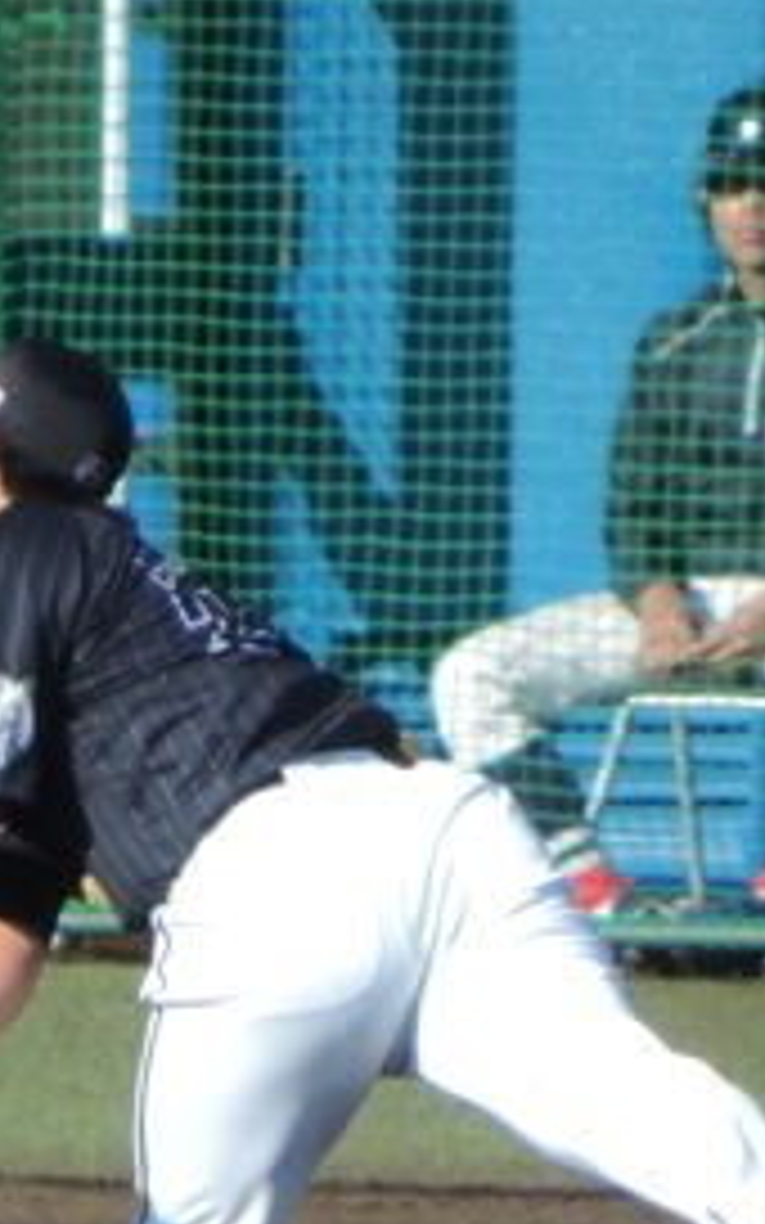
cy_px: 1220
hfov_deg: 0.4
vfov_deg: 0.7
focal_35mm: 3118
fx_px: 104010
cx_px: -518
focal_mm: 180
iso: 200
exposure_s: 1/500
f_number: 5.9
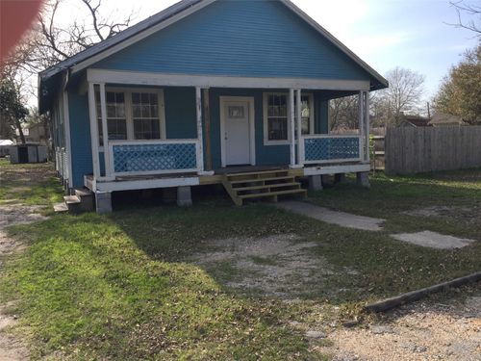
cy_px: 180
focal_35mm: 29
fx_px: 403
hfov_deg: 61.7
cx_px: 240
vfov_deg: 48.2
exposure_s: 1/942
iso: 32
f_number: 2.2
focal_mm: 4.15
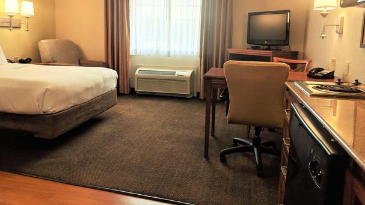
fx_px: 290
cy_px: 74
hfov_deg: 64.3
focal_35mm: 30
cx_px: 182
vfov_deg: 38.6
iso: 50
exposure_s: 1/257
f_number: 1.8
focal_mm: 4.44
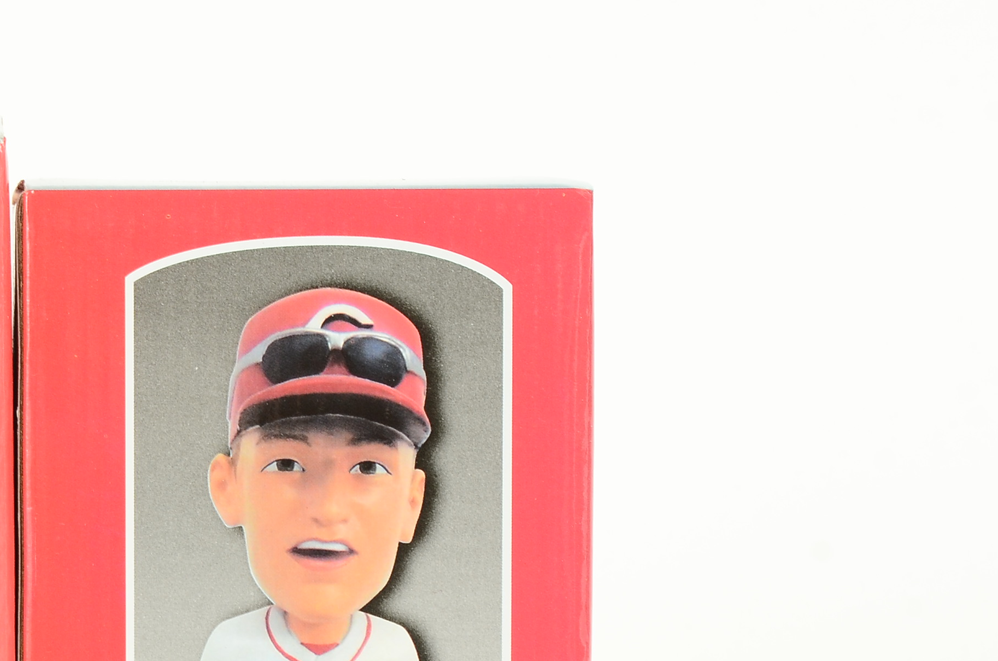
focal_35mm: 167
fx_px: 4620
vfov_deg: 8.1
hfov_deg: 12.2
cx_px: 32
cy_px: 635
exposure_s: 1/80
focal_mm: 55
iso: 250
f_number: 11
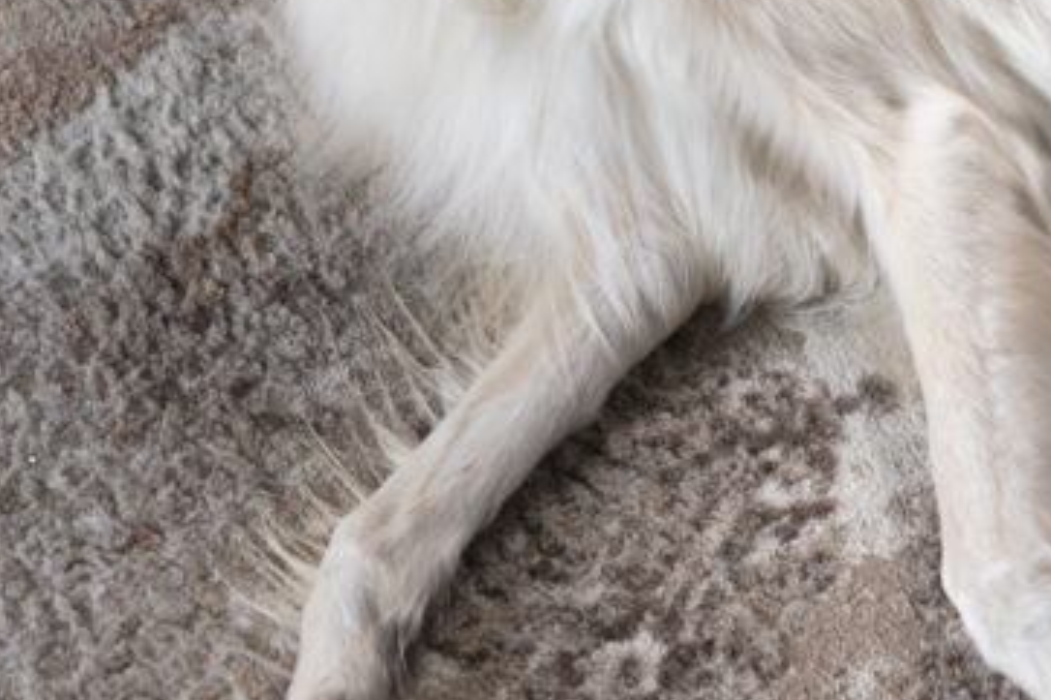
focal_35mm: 99
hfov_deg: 20.0
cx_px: 1039
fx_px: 2889
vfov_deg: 13.7
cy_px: 155
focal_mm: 35
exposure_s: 1/200
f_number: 1.8
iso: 1250
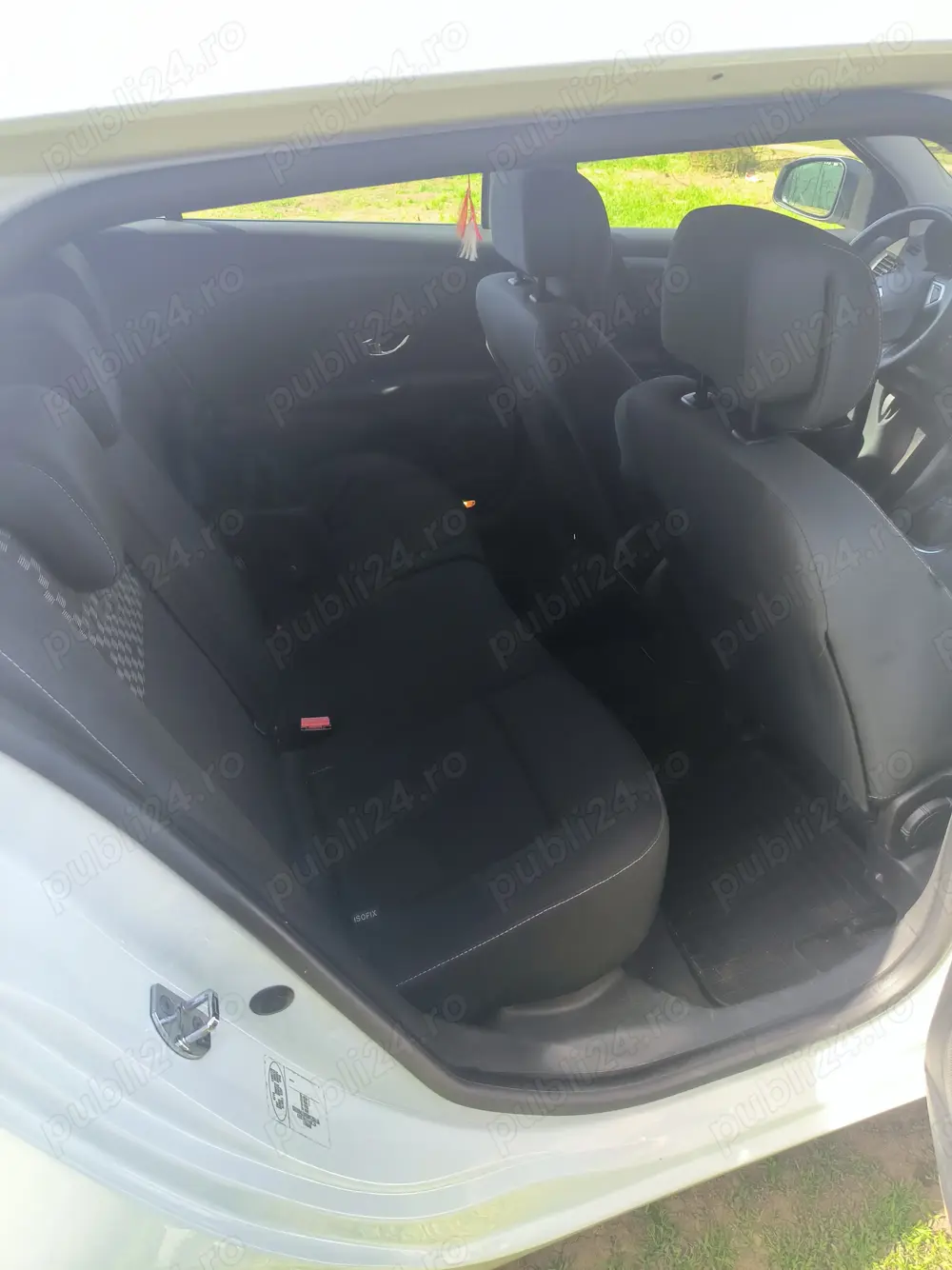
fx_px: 880
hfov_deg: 56.8
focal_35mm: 24
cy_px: 635
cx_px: 476
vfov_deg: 71.6
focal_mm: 5.24
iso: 63
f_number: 1.7
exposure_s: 1/100
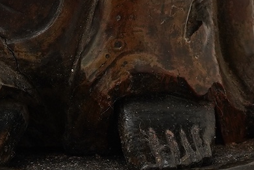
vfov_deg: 6.9
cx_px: 22
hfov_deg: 10.5
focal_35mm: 194
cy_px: 296
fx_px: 1369
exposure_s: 1/125
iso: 320
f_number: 16
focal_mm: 30
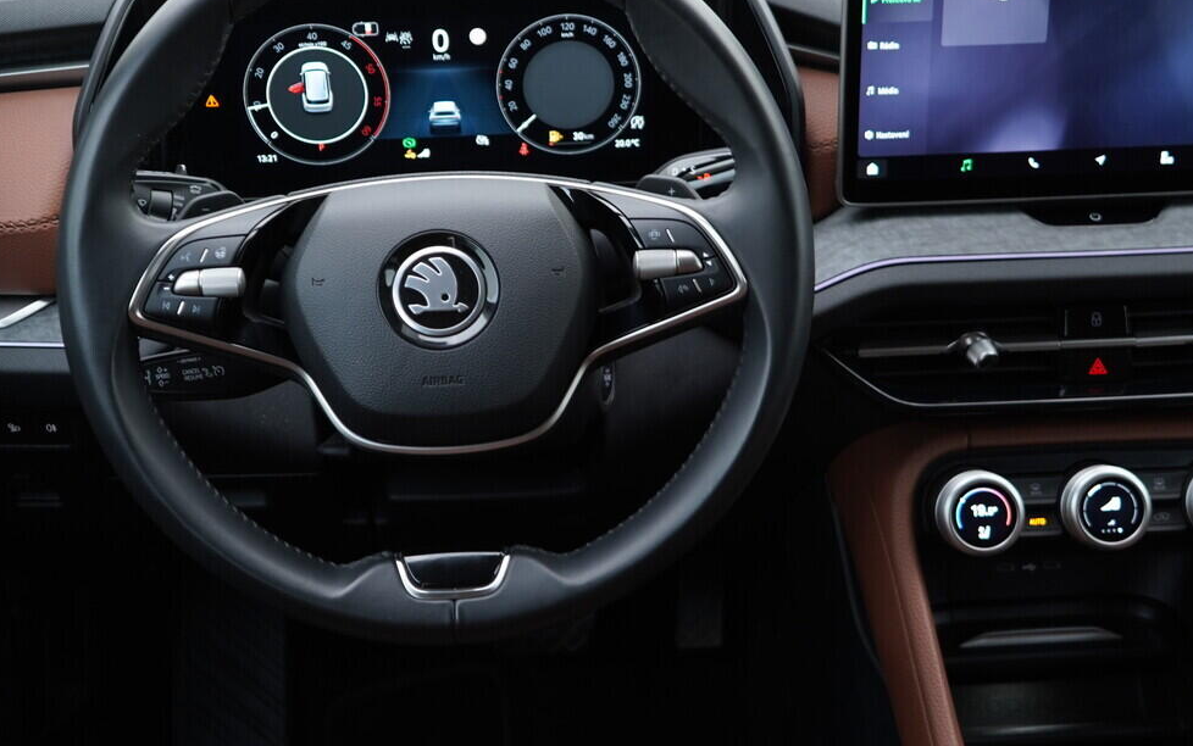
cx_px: 596
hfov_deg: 37.5
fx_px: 1756
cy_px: 317
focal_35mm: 54
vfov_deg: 24.0
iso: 200
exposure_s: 1/40
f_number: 2.8
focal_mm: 24
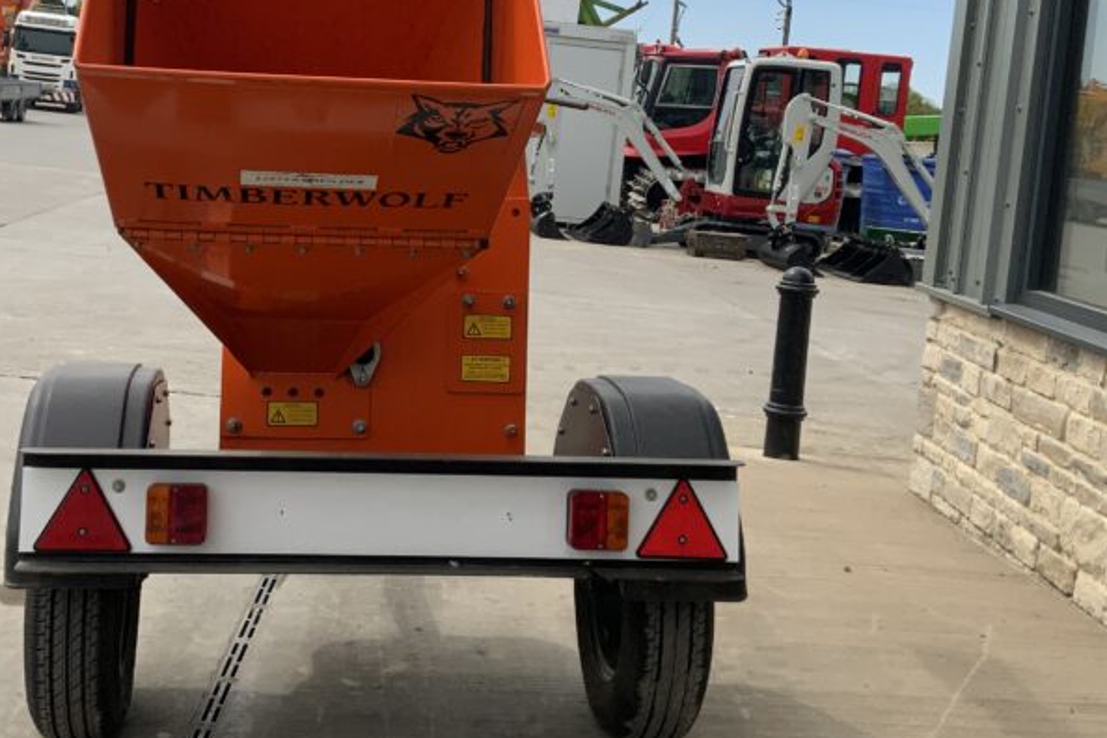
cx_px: 425
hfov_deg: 38.0
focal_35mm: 52
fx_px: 1599
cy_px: 229
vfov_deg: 25.8
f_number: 1.8
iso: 16
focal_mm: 3
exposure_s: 1/2538
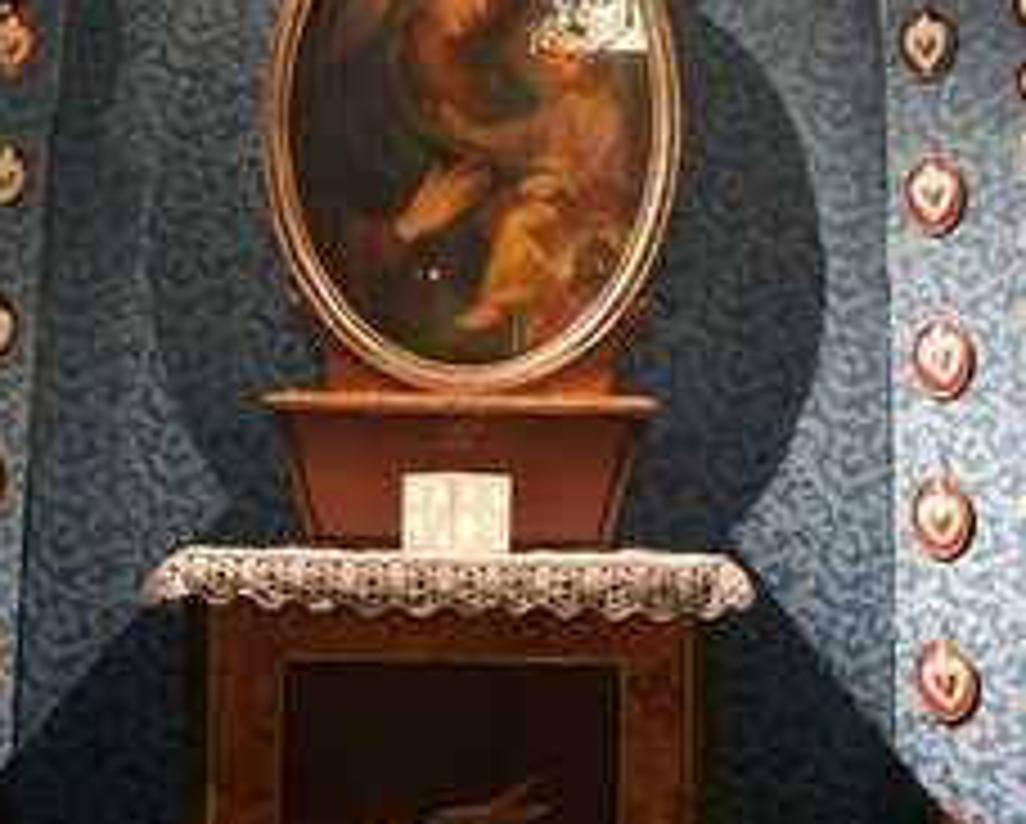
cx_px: 554
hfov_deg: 36.6
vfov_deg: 29.4
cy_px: 248
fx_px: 1551
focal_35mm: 51
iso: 1600
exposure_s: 1/40
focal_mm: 18
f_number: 3.5
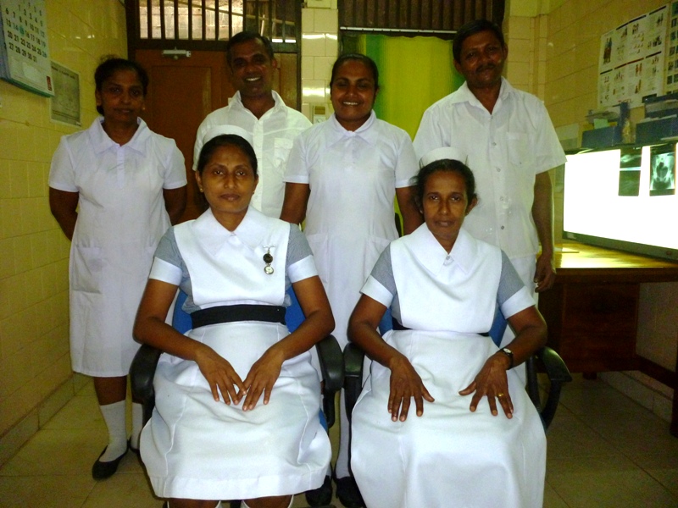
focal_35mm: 28
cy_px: 254
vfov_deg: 49.7
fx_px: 548
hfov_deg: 63.4
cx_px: 339
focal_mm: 5
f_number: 3.1
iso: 320
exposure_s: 1/60
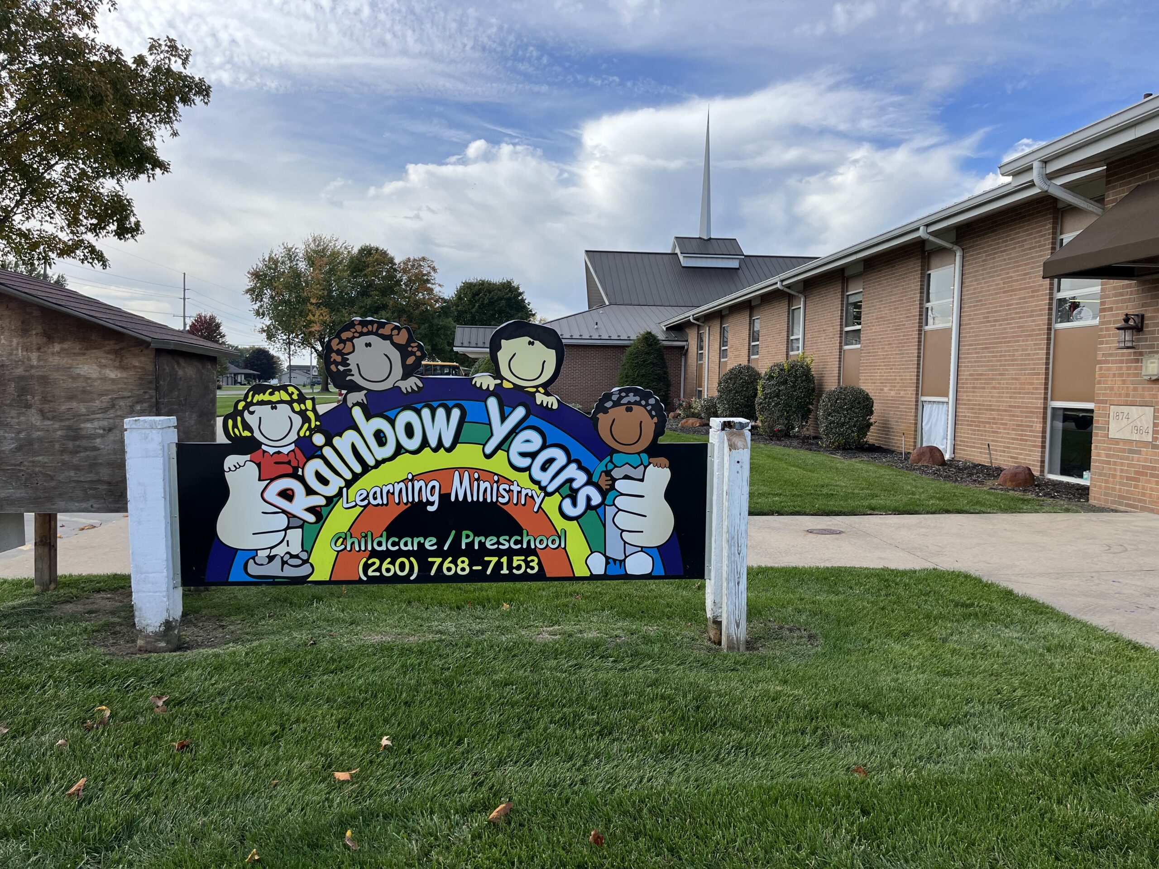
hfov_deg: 67.3
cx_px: 580
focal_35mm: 26
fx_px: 871
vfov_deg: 53.1
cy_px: 434
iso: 50
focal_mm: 5.1
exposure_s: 1/2222
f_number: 1.6
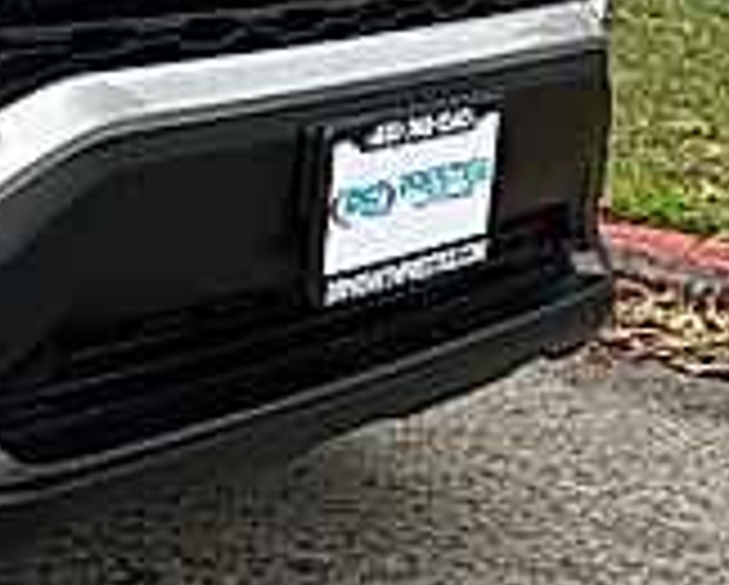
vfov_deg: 14.5
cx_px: -504
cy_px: -63
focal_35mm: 104
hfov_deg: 16.1
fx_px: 2247
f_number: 1.78
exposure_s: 1/494
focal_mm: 6.86
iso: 80
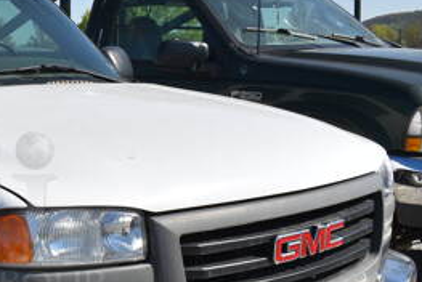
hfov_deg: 25.3
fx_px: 859
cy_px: 215
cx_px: -59
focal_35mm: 73
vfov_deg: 18.5
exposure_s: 1/320
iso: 100
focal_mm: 21
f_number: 9
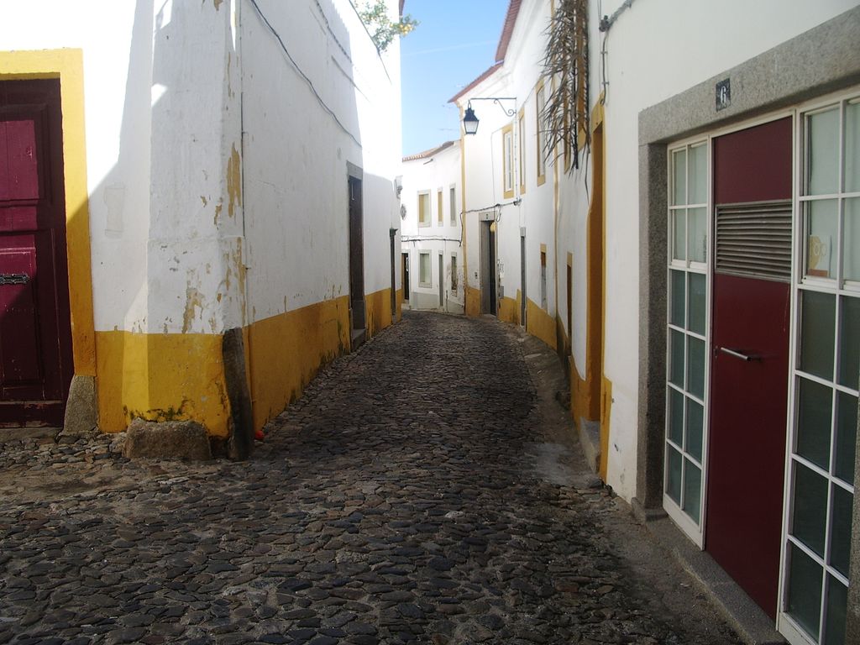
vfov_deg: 40.7
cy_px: 322
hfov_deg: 52.6
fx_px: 870
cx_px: 430
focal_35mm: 35
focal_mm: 5.8
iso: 50
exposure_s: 1/250
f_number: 4.3
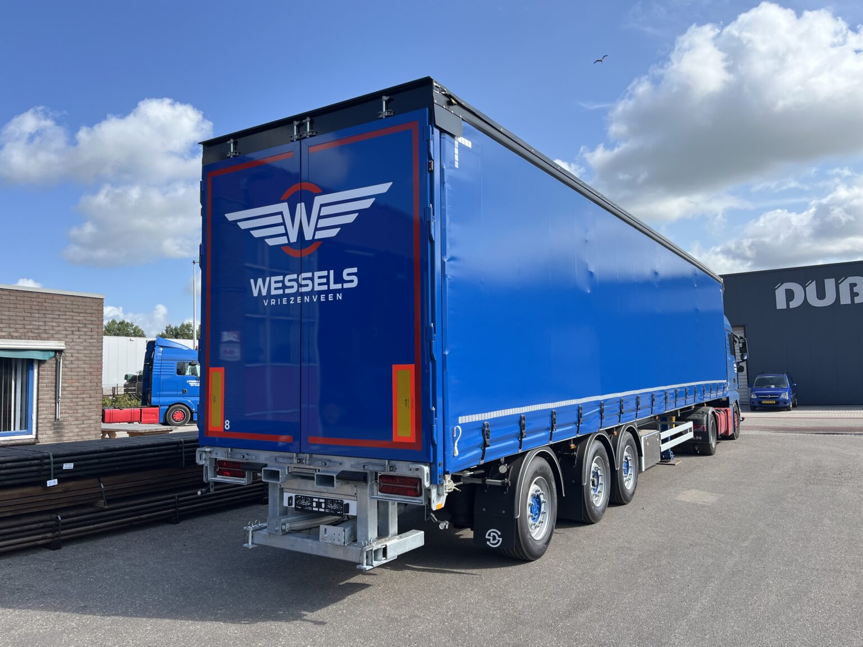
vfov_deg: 53.1
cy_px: 324
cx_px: 432
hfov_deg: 67.3
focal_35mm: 26
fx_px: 648
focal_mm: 5.1
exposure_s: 1/2571
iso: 50
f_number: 1.6
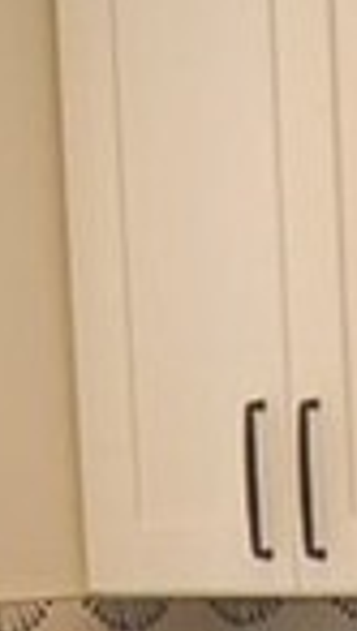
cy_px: 1236
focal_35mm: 197
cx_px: 994
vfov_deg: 10.1
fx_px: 3306
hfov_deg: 5.8
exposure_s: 1/60
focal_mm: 18
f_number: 3.5
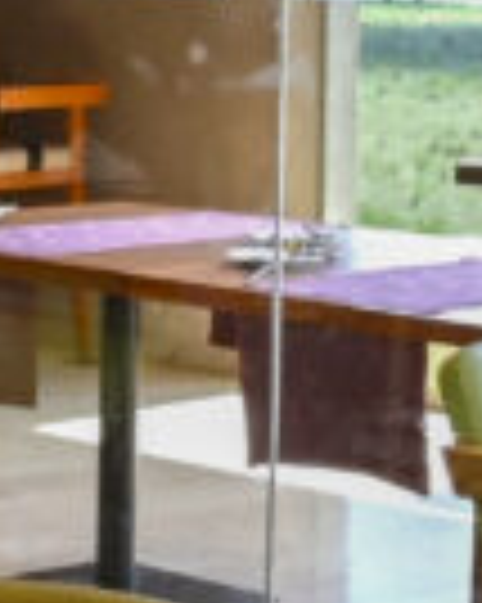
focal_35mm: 169
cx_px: -477
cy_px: 299
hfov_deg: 8.7
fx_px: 3010
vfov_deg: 11.5
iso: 1000
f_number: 9
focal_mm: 23.5
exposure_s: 1/320
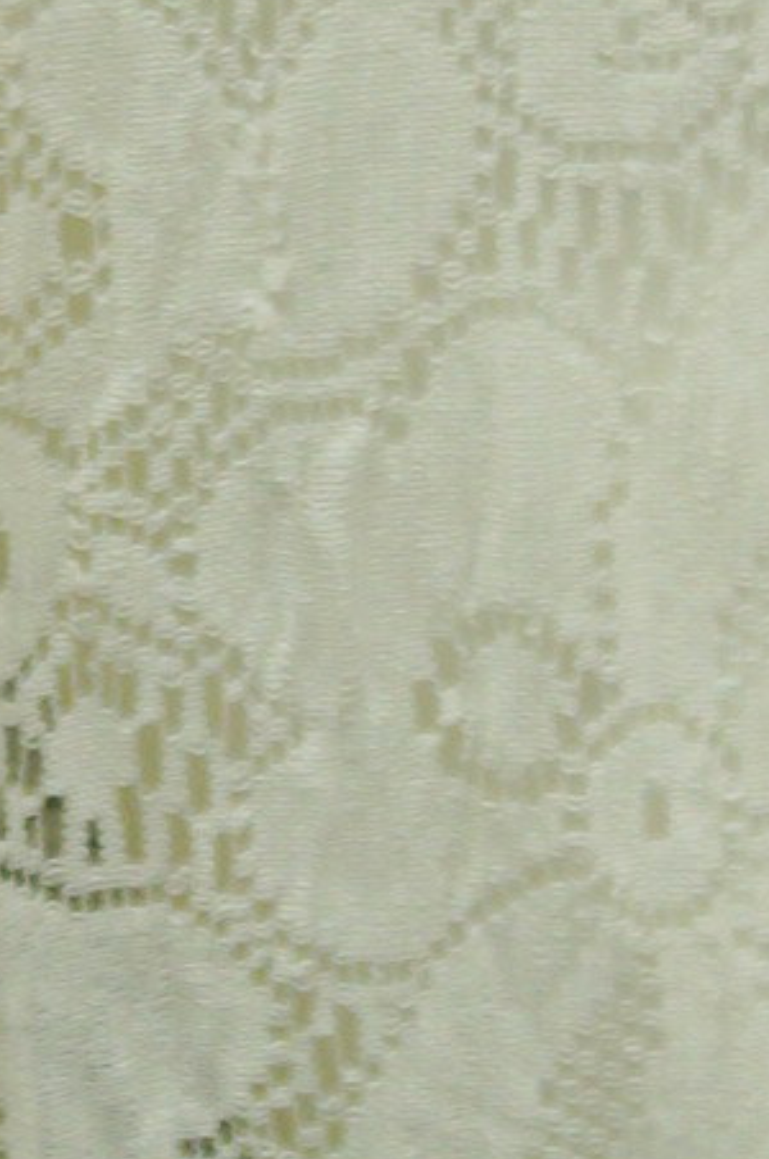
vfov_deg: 10.3
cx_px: -297
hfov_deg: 6.9
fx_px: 6267
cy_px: -403
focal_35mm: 195
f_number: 4
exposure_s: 1/60
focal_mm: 24
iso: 320
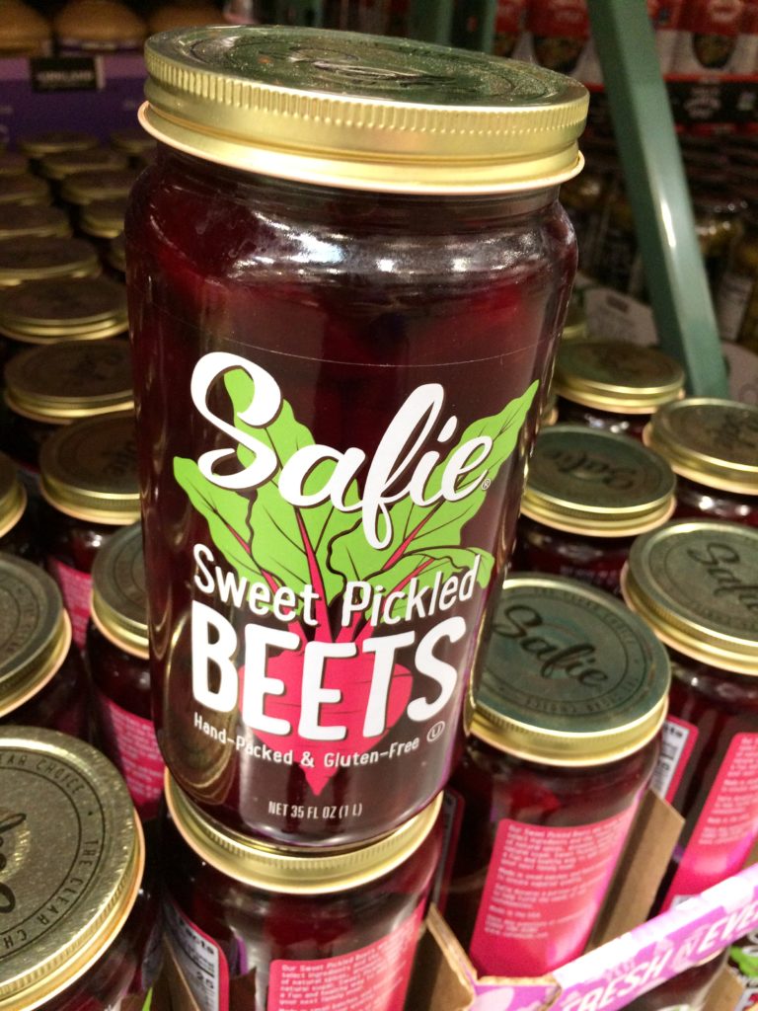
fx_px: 847
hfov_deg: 48.2
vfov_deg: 61.7
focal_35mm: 29
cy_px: 506
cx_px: 379
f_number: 2.2
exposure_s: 1/30
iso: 250
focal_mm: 4.15
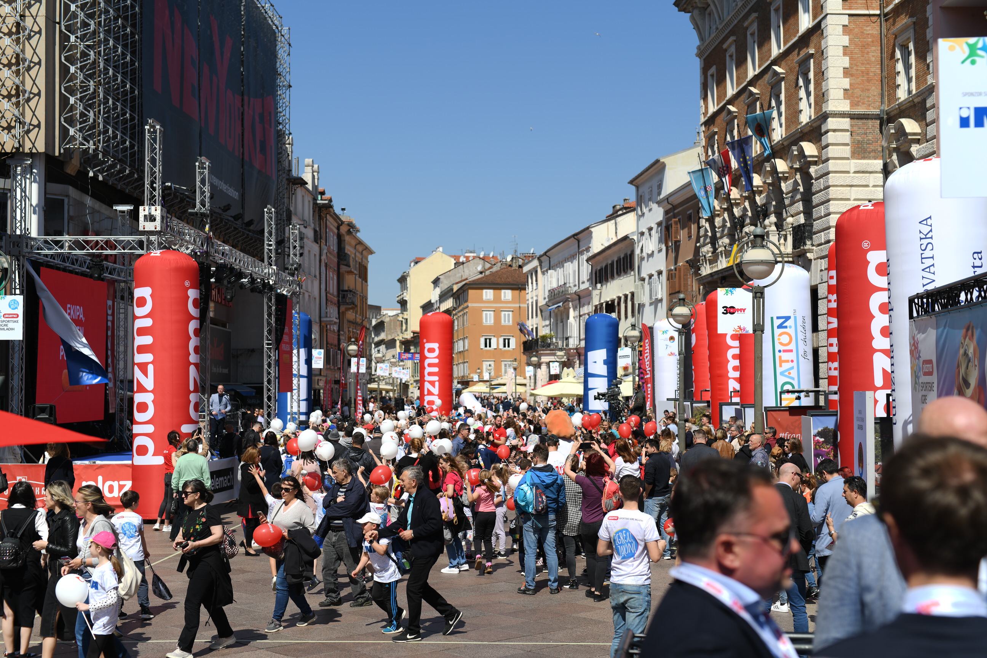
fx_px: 1371
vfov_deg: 27.0
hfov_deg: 39.6
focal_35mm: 50
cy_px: 329
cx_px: 494
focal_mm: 50
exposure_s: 1/640
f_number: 4
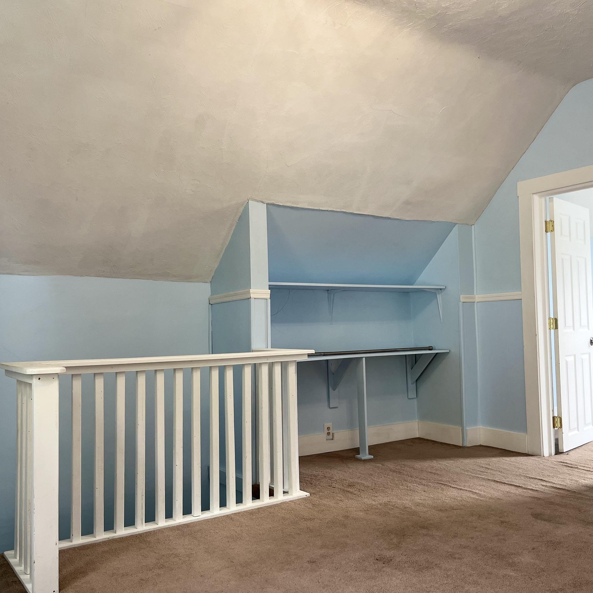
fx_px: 601
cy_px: 299
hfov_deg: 52.5
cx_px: 278
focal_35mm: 31
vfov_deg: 52.5
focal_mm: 5.1
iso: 80
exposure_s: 1/60
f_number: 1.6
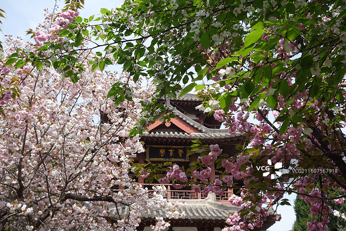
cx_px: 173
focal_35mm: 46
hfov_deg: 42.8
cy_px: 116
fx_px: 442
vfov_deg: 29.2
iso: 125
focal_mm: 17.18
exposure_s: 1/400
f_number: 5.6
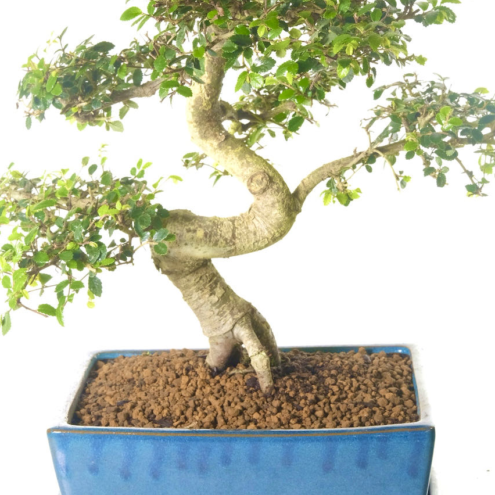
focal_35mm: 106
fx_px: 1715
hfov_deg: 16.4
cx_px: 248
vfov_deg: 16.4
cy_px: 211
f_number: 13
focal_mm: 55
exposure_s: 1/15
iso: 2000
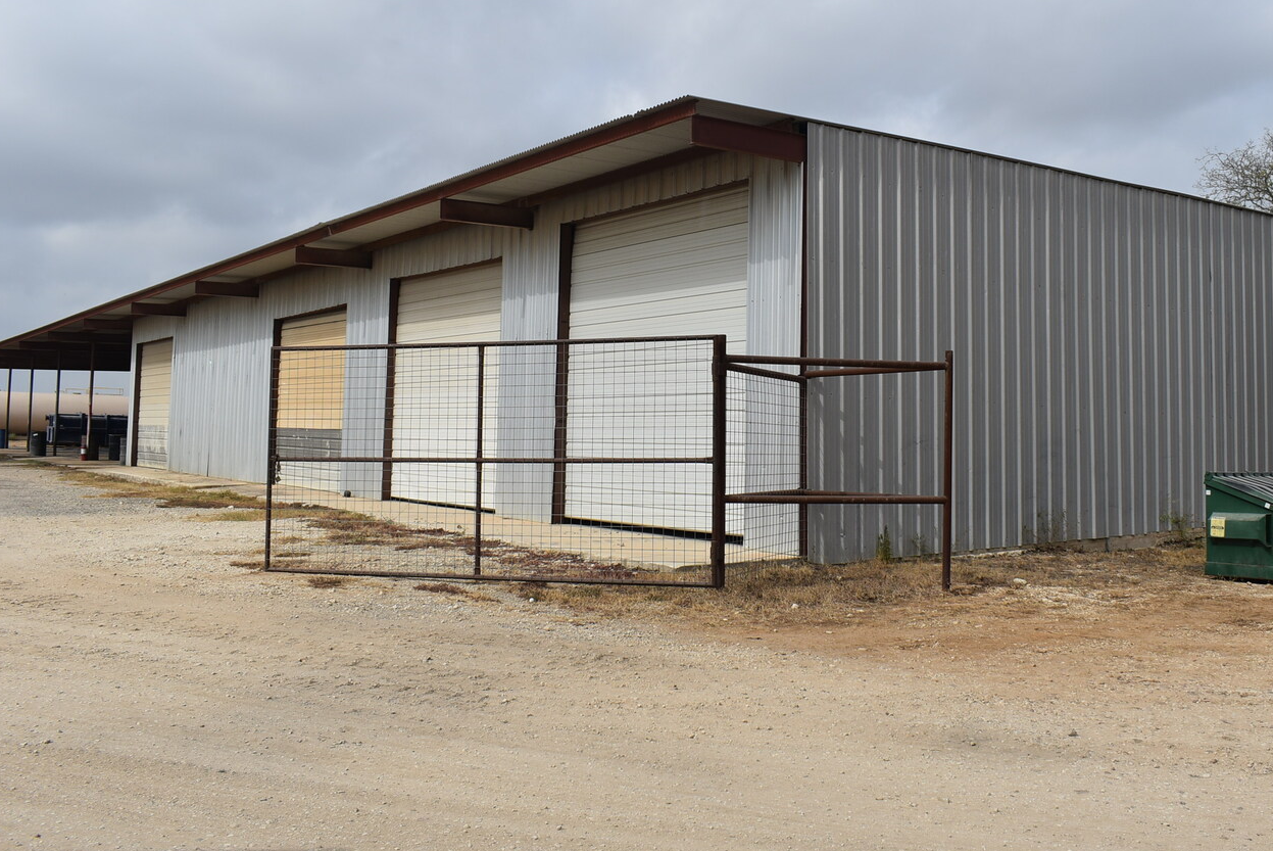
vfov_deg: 37.8
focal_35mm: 35
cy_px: 363
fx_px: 1238
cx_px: 767
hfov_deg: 54.0
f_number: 9
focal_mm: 18
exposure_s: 1/320
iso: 100
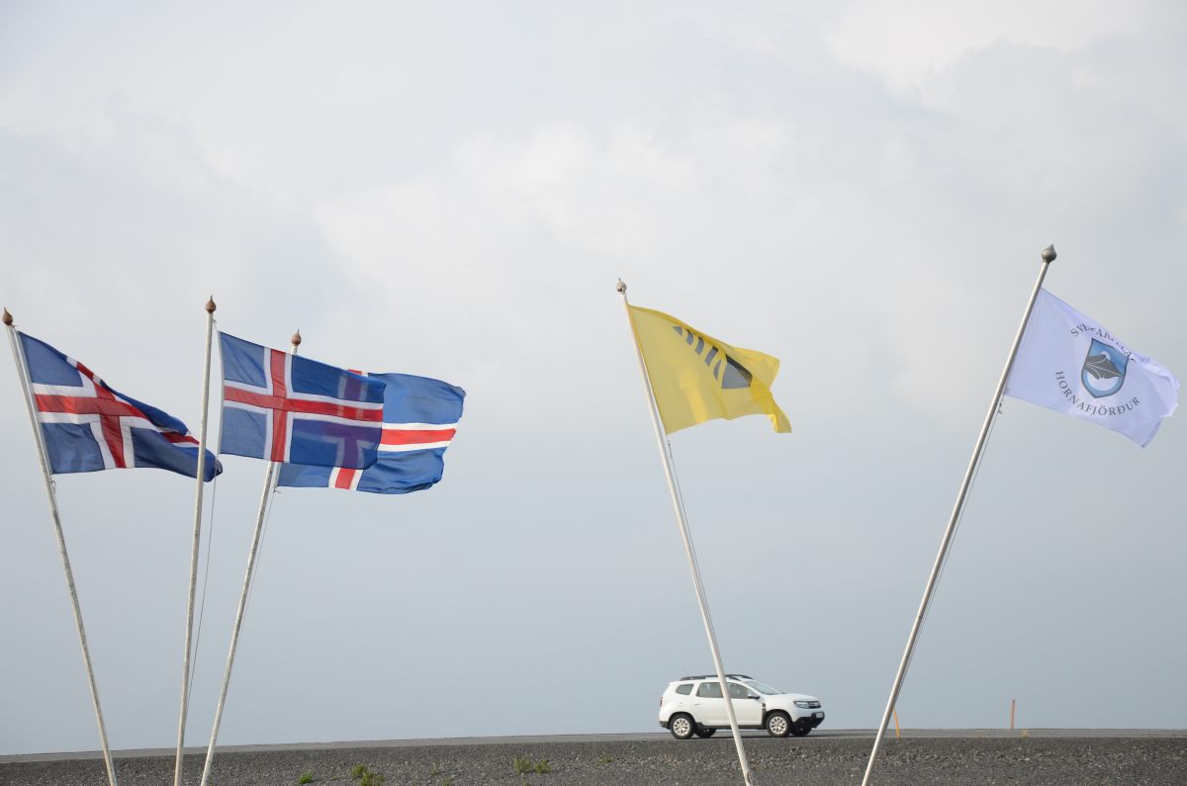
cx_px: 594
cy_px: 393
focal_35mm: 99
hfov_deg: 20.7
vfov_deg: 13.8
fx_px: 3258
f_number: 6.3
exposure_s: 1/640
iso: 200
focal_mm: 66
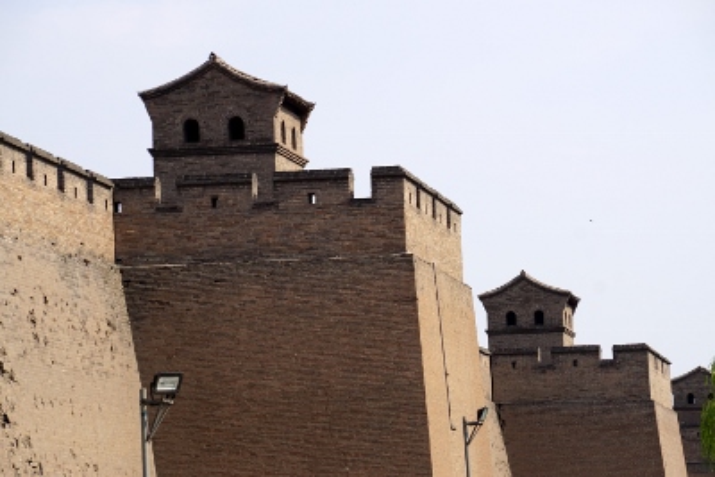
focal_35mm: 180
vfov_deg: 7.6
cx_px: 358
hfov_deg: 11.4
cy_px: 238
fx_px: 3576
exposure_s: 1/250
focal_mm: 120
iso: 100
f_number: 8
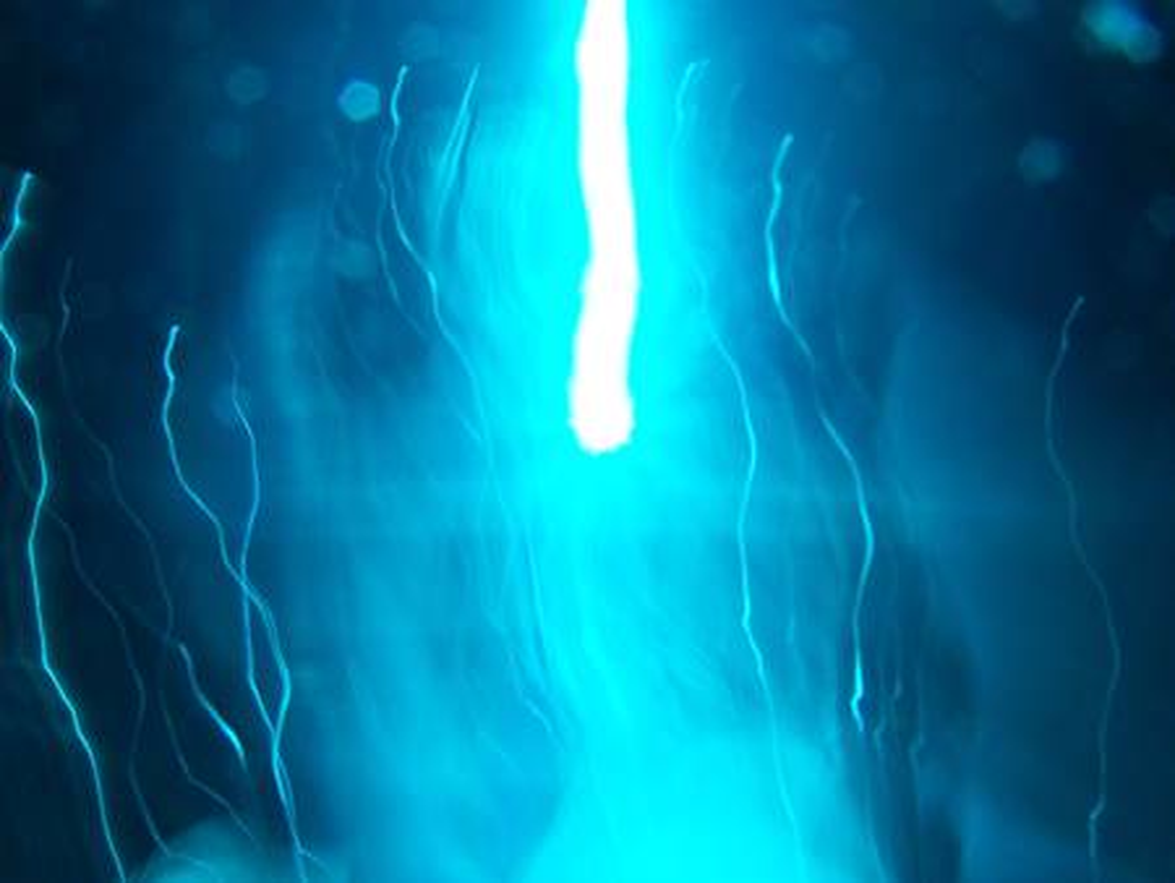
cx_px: 588
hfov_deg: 49.0
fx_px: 1291
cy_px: 442
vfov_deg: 37.8
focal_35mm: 38
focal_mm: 6.3
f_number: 8
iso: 80
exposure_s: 4
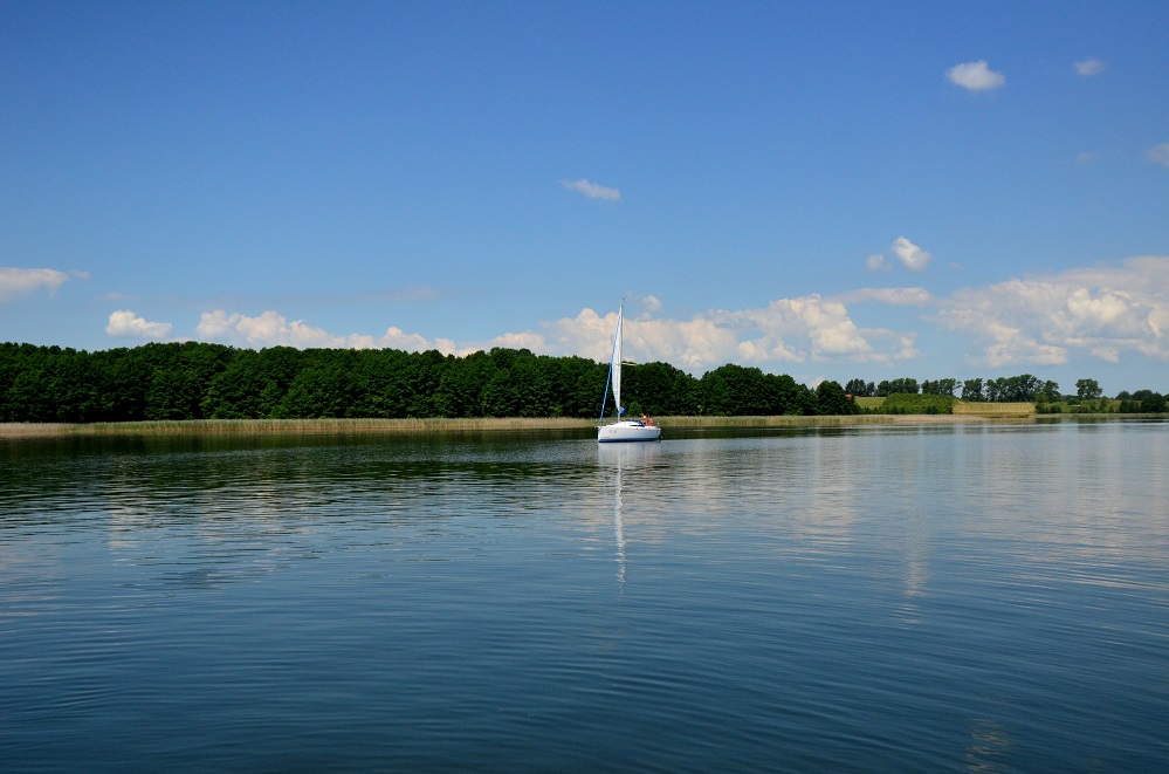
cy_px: 387
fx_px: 1166
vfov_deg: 36.7
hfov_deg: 53.2
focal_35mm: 36
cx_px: 584
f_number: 5
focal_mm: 24
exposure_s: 1/8000
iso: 1000
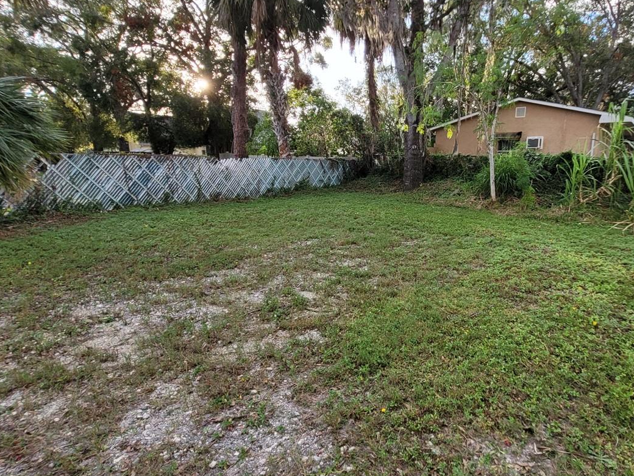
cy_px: 234
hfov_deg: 80.6
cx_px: 385
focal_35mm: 20
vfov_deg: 66.0
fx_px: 366
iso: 40
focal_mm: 1.74
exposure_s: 1/182
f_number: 2.2
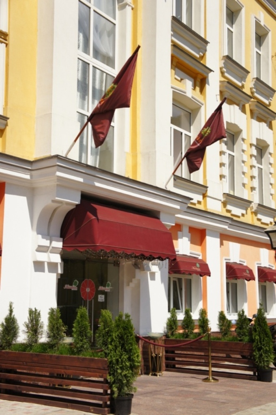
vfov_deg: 41.1
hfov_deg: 28.0
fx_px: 553
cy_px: 208
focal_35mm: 48
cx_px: 138
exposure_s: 1/500
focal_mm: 32
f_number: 8
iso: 200
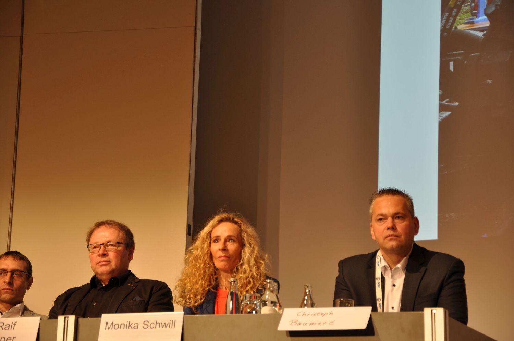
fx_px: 1711
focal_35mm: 120
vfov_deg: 11.4
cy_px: 170
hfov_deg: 17.1
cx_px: 257
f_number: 5.3
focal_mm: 80
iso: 200
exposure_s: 1/10
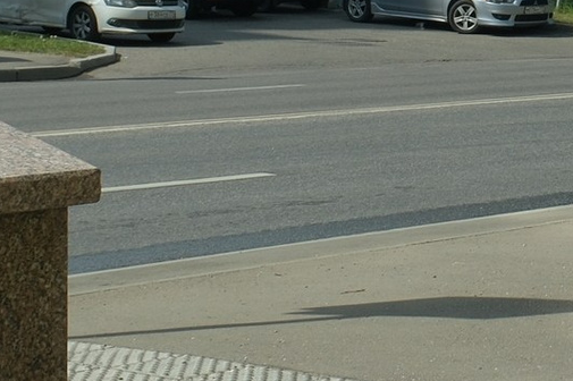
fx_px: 2179
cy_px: -97
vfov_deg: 9.8
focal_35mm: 137
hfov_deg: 14.3
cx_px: 756
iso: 160
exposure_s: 1/350
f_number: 8
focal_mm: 18
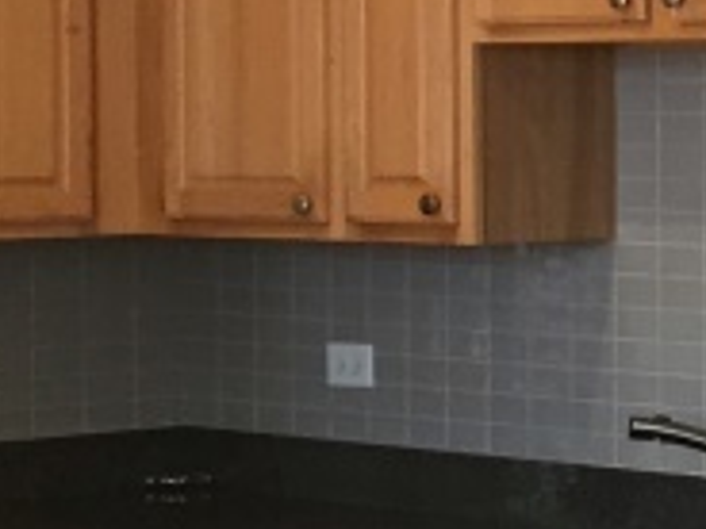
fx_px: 3284
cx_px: 1140
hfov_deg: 11.6
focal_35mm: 161
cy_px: 161
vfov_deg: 9.2
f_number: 2.2
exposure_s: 1/30
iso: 50
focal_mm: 4.15
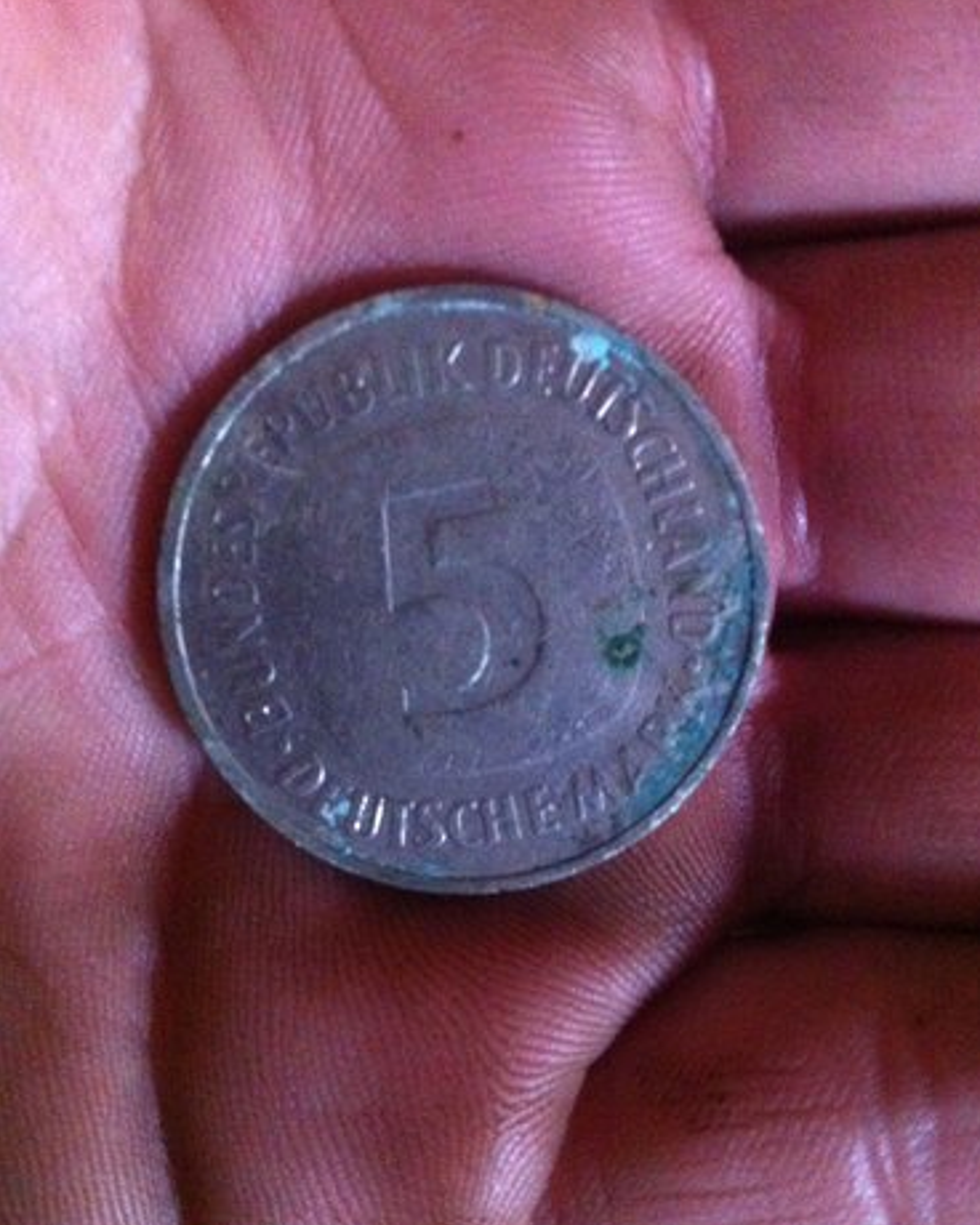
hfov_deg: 40.1
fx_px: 1341
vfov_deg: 49.1
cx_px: 494
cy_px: 651
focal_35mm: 37
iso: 1000
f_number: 2.8
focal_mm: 3.85
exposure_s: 1/15
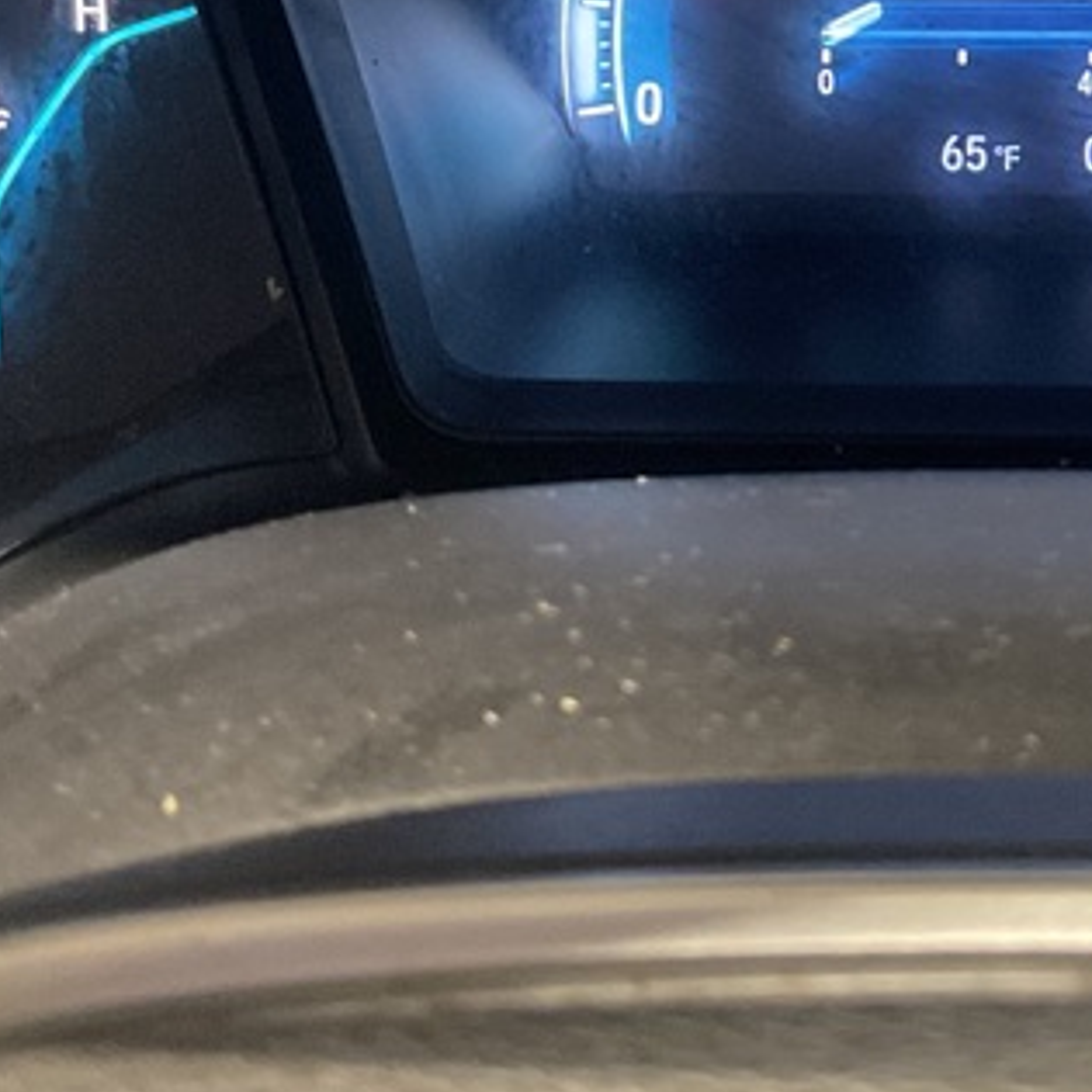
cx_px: 1144
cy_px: 121
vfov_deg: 21.7
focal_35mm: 78
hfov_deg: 21.3
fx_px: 2784
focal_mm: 3
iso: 400
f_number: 1.8
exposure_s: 1/30
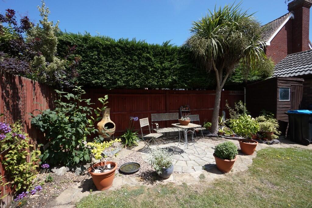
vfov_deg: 77.3
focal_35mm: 15
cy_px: 104
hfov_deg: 100.4
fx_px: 130
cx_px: 156
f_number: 9
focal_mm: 10
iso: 100
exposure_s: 1/100
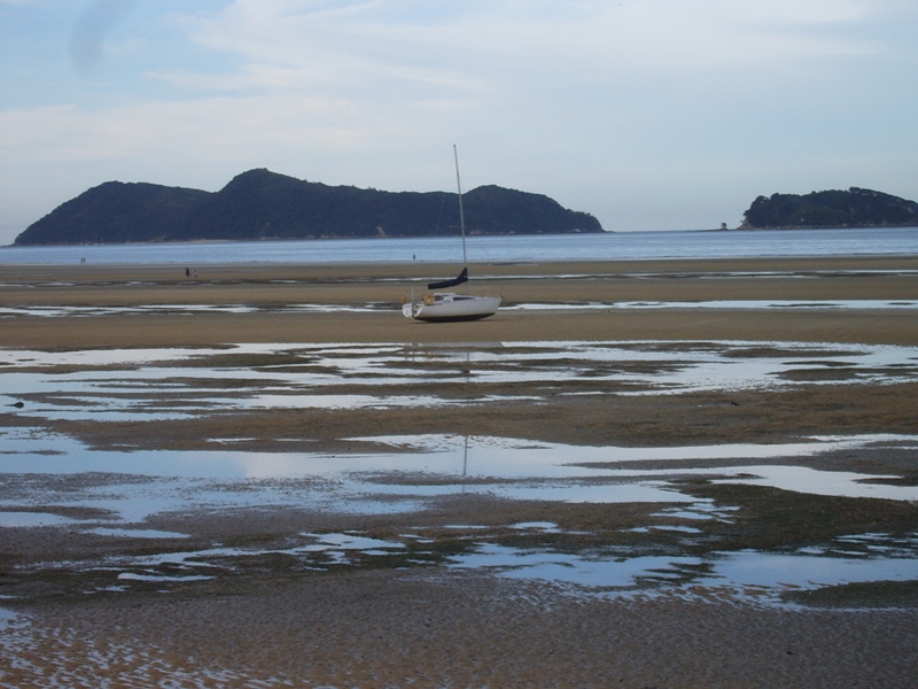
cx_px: 459
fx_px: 2785
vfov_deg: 14.1
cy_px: 344
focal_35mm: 105
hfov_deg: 18.7
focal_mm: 17.4
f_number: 10
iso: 50
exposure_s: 1/90
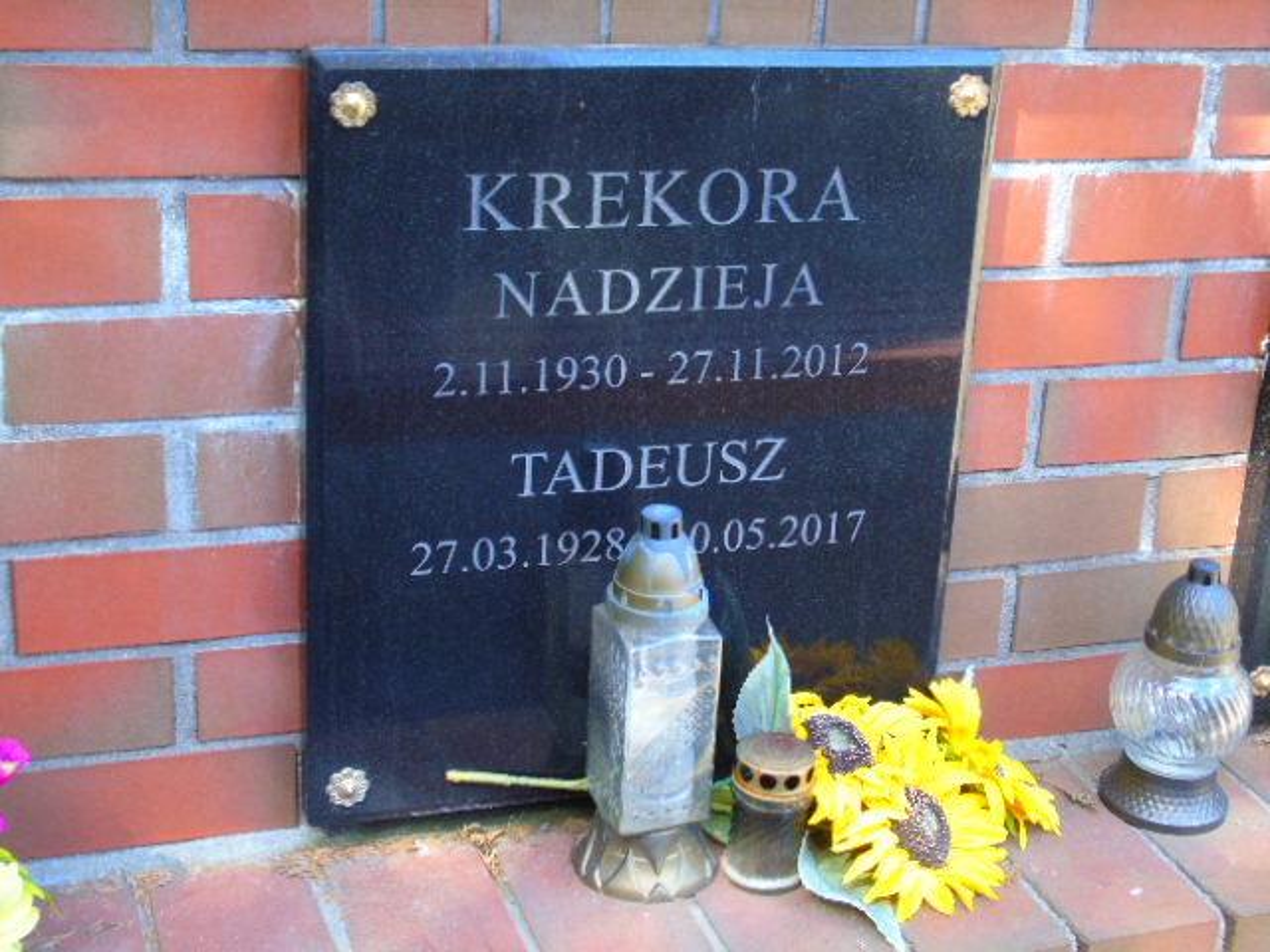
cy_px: 476
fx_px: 1981
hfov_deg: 35.5
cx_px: 635
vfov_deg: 27.0
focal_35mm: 54
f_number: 4.3
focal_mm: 9.6
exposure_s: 1/30
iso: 100
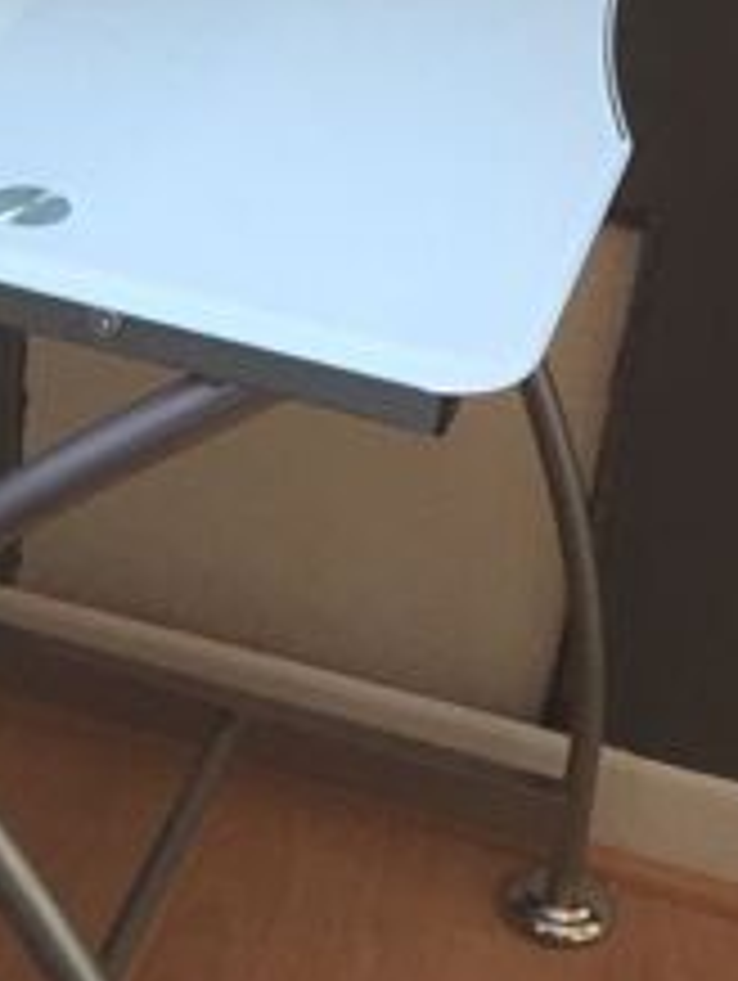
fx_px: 2412
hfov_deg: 17.1
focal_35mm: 85
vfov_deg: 23.0
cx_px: 58
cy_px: 414
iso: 125
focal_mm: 4.15
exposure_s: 1/33
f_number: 2.2
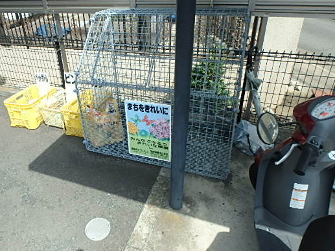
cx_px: 128
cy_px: 107
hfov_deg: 66.4
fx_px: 252
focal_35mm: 26
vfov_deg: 52.9
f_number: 3.5
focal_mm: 3.7
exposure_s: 1/640
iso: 125
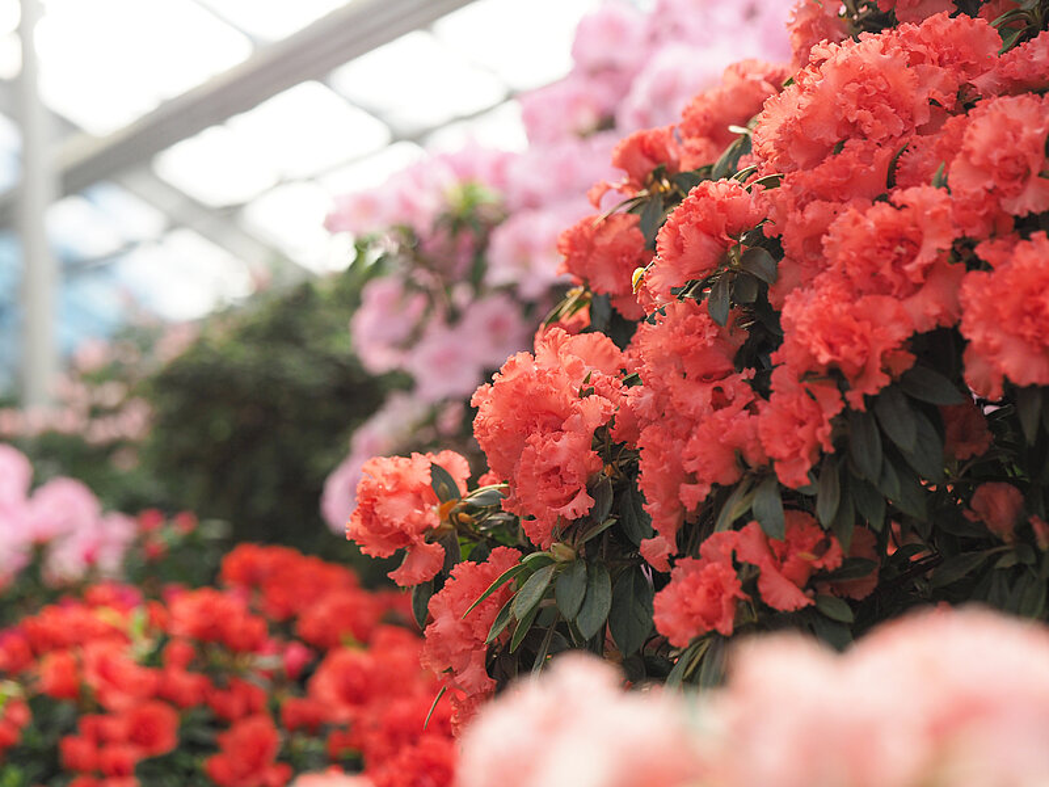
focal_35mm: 120
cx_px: 524
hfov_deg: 16.4
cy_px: 394
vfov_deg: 12.3
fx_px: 3636
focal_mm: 60
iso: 400
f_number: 4
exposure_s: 1/250
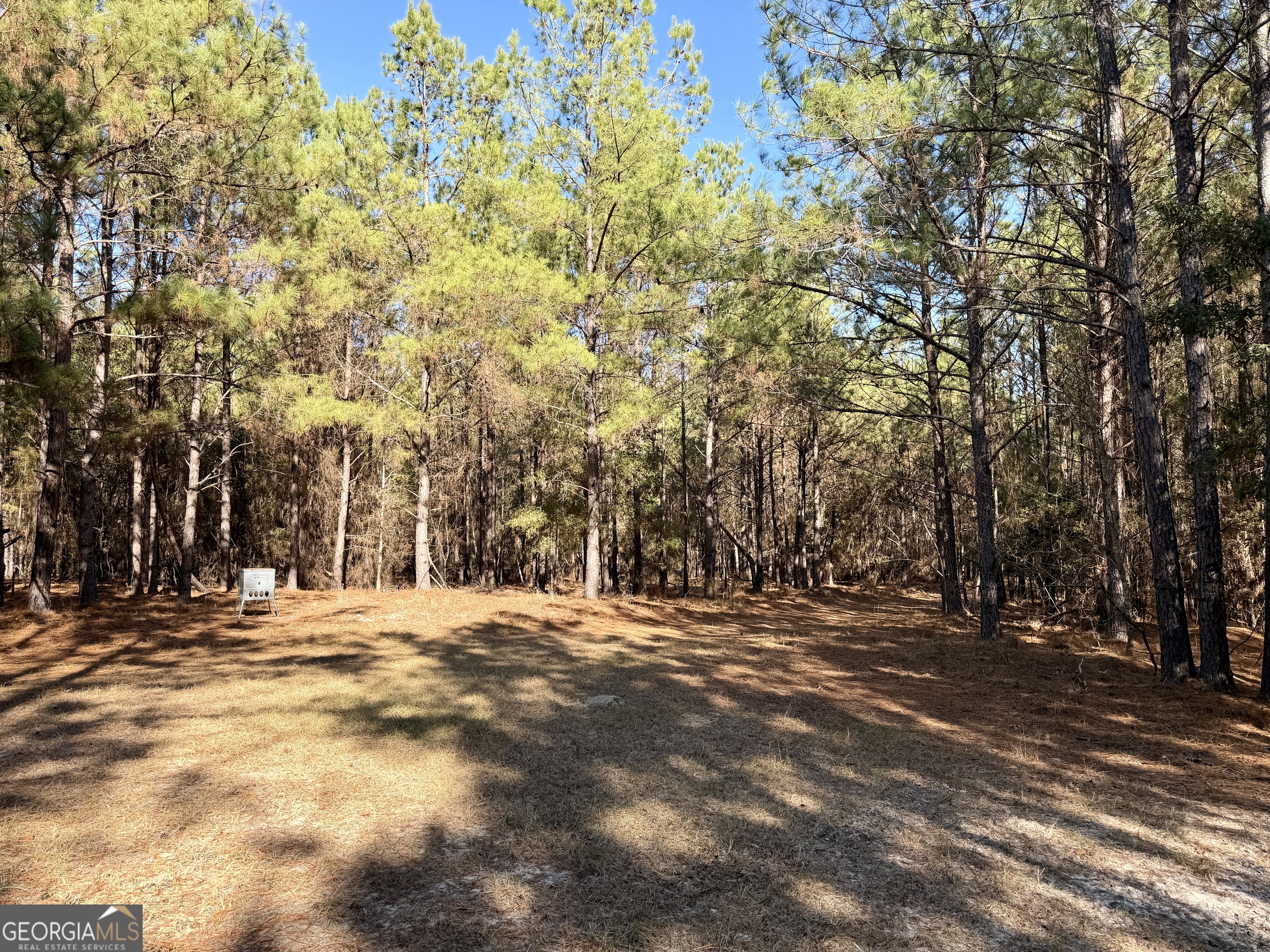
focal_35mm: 24
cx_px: 635
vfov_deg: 56.8
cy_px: 476
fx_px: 881
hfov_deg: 71.6
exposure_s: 1/849
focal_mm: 6.76
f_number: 1.78
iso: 80
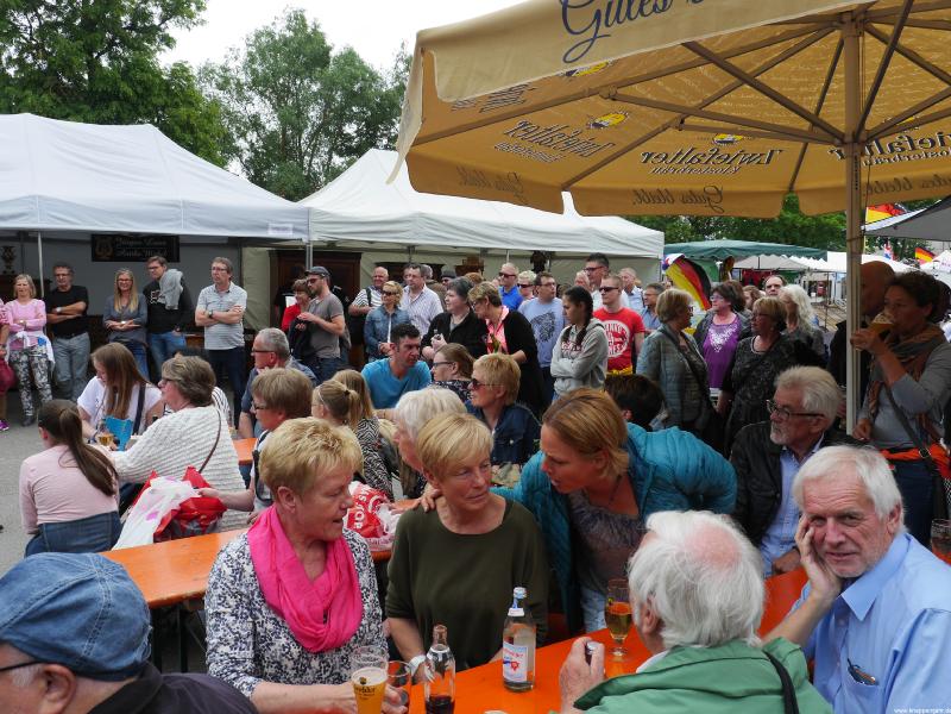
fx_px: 769
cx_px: 476
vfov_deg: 49.7
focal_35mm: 28
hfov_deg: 63.4
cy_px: 357
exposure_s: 1/250
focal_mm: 14
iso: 200
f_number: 7.1
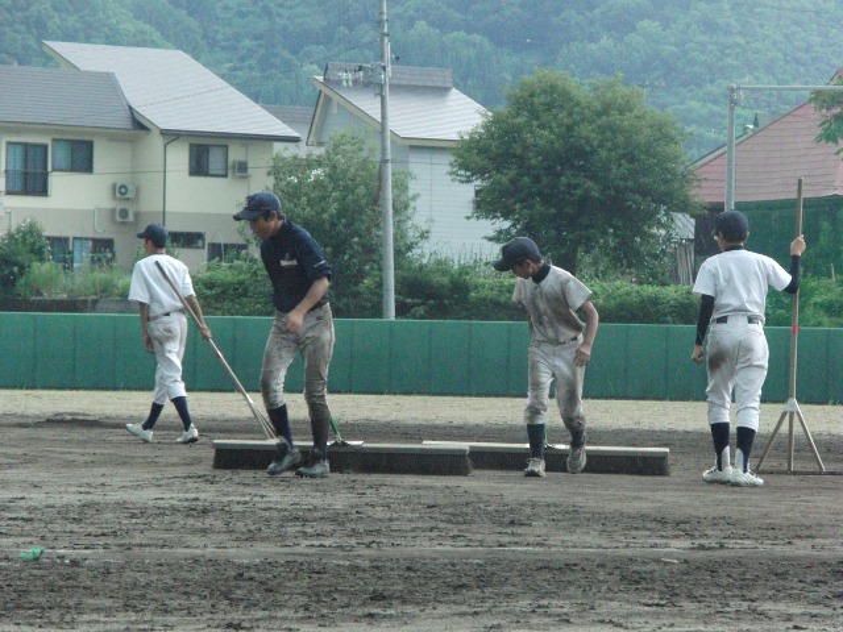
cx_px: 422
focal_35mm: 199
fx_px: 4846
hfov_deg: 9.9
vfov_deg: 7.5
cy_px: 316
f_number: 4.3
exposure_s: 1/125
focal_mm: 35.1
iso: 800
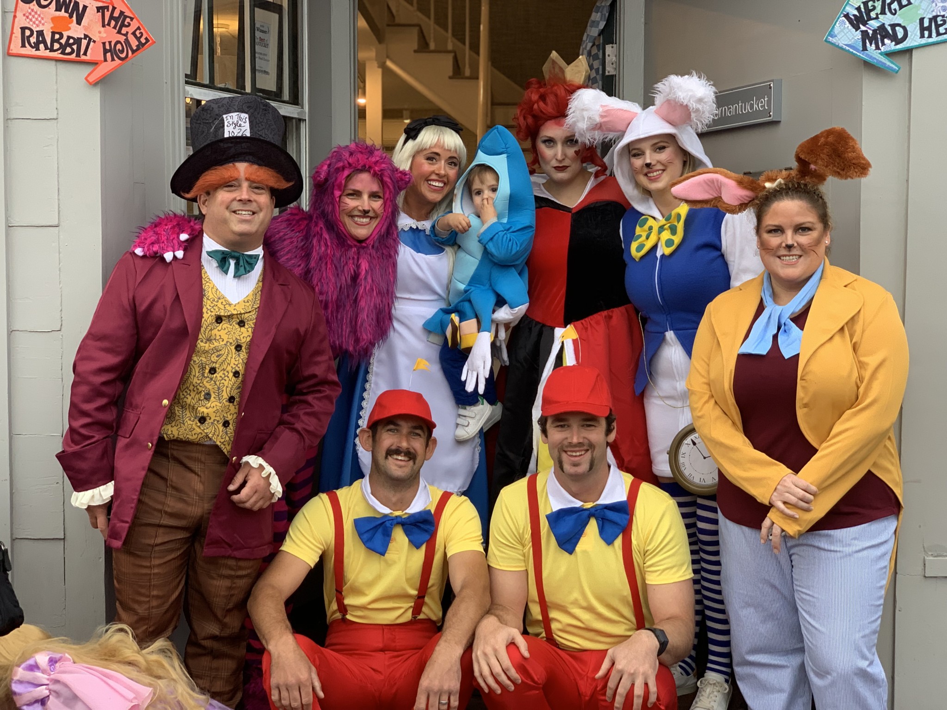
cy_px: 355
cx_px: 474
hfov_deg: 36.8
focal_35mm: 52
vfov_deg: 28.0
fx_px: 1423
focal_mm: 6
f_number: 2.4
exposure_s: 1/122
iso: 100
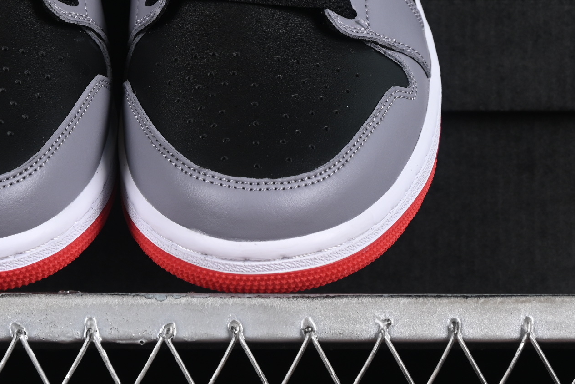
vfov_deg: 8.3
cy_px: 35
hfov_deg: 12.4
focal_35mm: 165
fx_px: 2636
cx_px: 142
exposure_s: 1/60
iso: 160
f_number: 7.1
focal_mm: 50
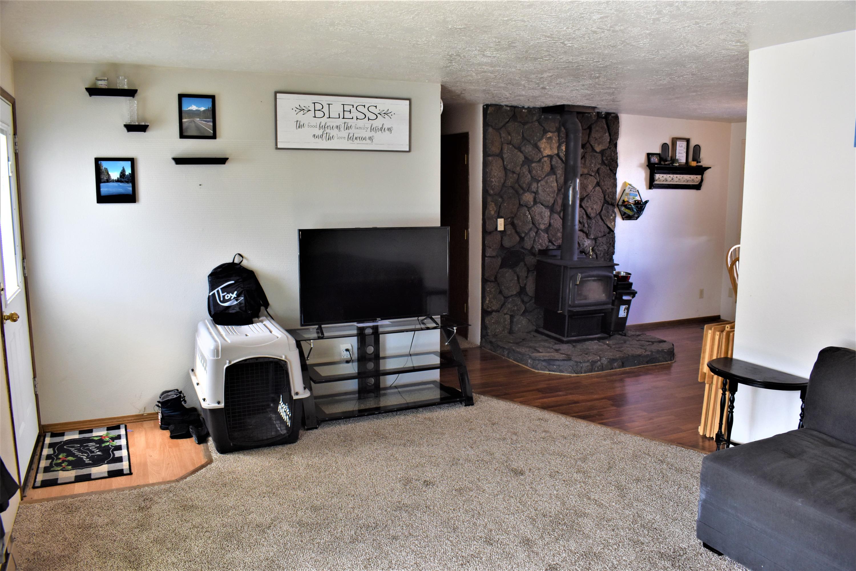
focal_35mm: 27
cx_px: 428
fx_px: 642
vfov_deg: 47.9
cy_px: 286
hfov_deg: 67.4
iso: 400
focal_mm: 18
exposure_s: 1/100
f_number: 5
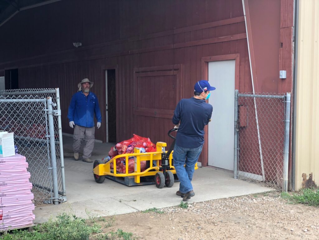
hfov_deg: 36.8
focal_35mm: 52
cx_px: 160
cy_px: 120
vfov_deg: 28.0
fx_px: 479
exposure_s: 1/120
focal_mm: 6
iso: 25
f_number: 2.4
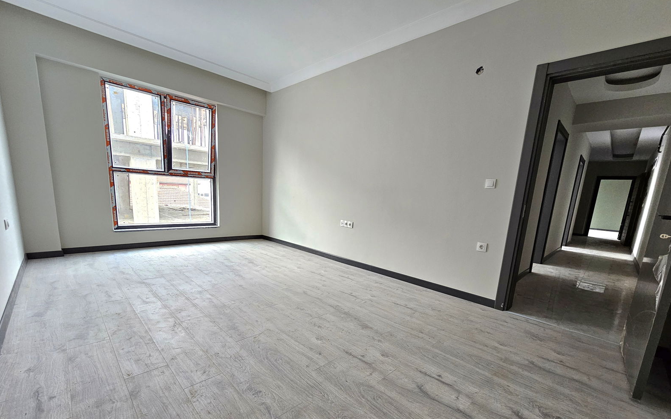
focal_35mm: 14
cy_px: 253
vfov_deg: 77.6
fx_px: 256
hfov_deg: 105.3
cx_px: 340
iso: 200
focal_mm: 2.2
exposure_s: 1/50.3
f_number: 2.2
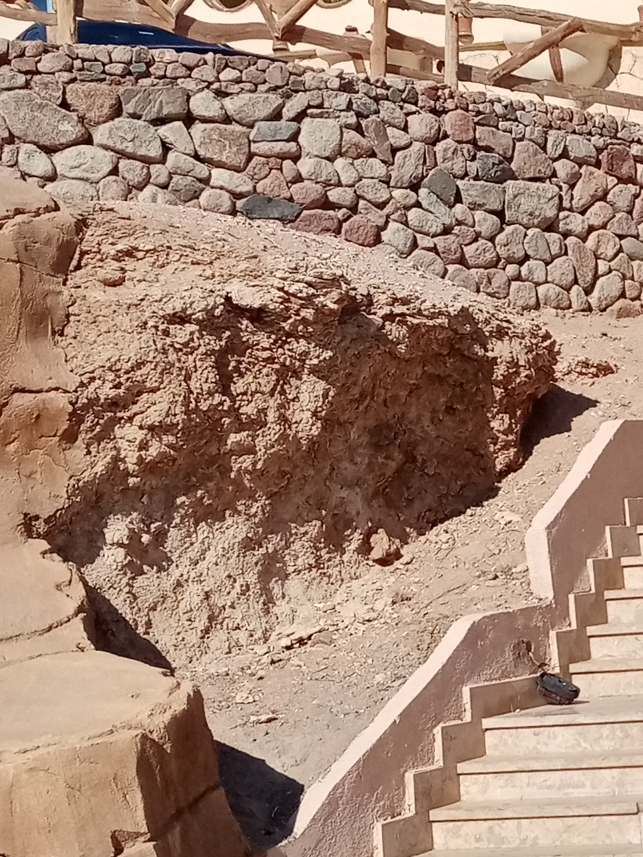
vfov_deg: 23.3
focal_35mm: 84
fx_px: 2080
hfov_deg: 16.2
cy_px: 486
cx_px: 943
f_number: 1.8
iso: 115
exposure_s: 1/2857
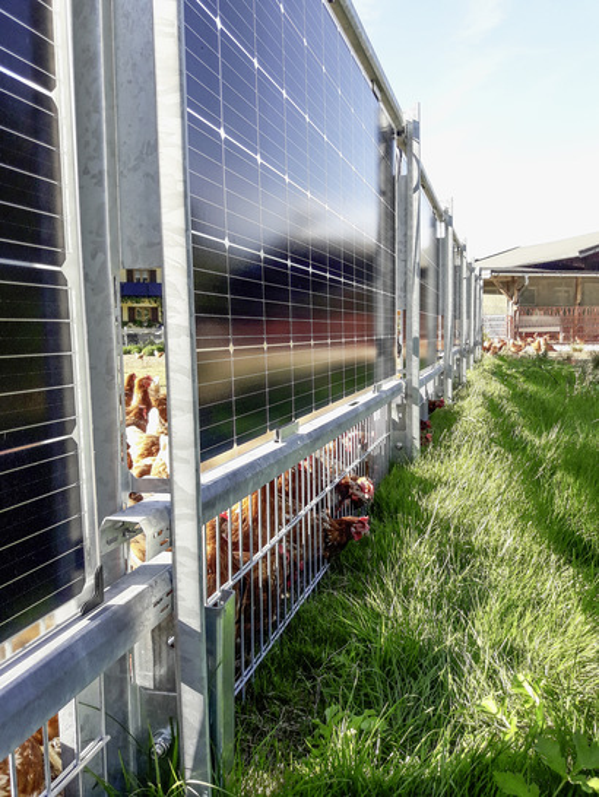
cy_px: 398
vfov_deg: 63.4
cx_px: 300
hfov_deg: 49.8
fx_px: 646
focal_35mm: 28
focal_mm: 3.7
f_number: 1.9
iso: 40
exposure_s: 1/331
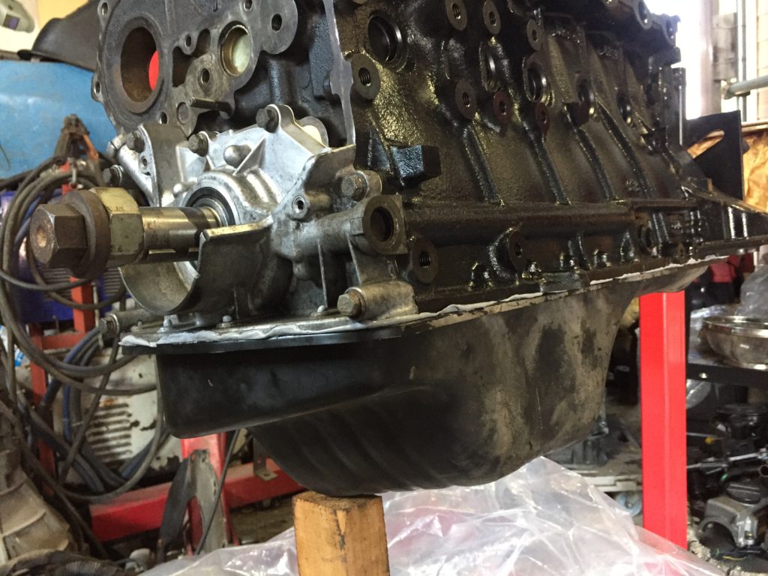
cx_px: 384
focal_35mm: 29
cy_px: 288
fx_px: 643
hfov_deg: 61.7
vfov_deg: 48.2
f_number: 2.2
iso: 250
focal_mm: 4.15
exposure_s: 1/30
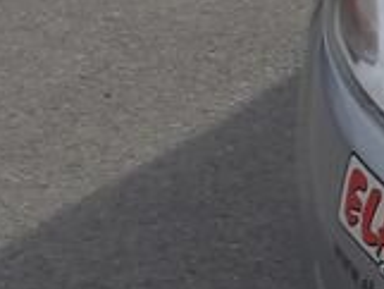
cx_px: 1131
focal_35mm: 172
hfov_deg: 9.3
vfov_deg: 8.6
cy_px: 50
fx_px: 1909
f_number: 10.4
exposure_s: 1/161
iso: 100
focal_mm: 4.9
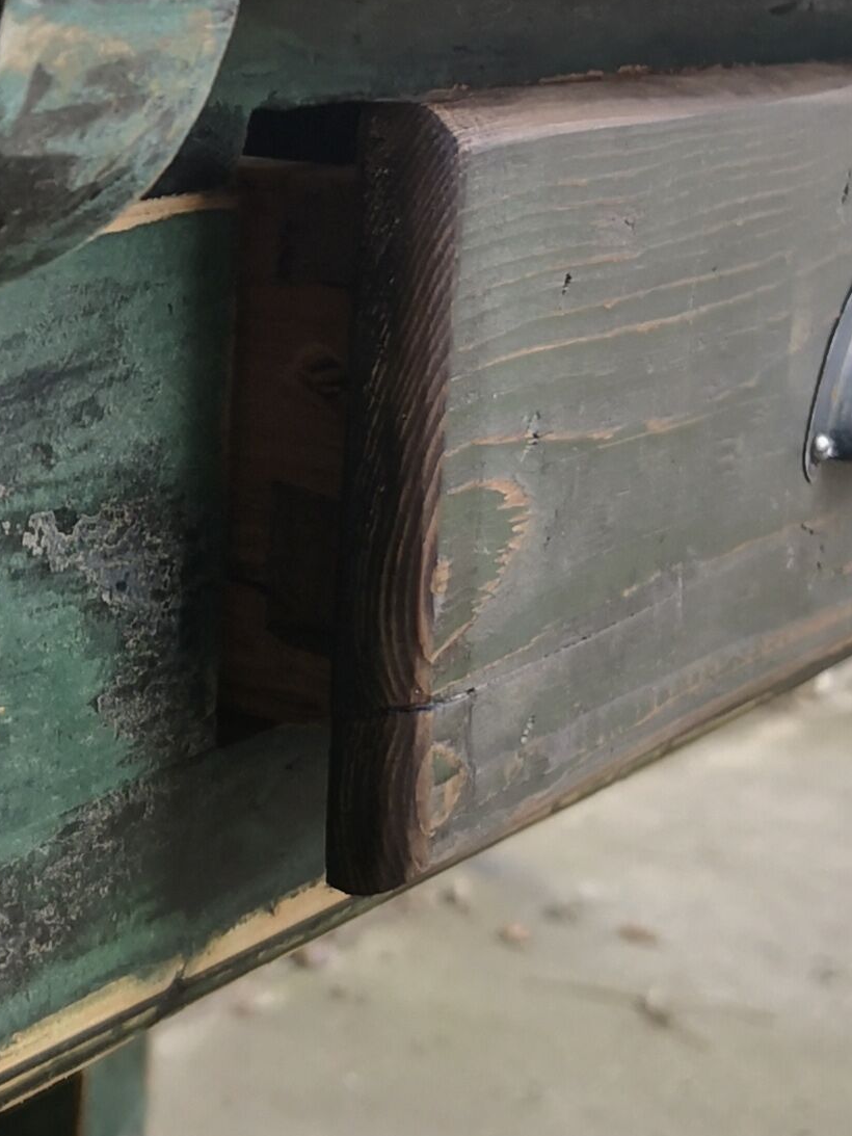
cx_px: -311
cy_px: 154
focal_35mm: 98
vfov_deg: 19.7
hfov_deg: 14.4
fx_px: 3215
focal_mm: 3.95
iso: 64
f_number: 1.6
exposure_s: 1/100
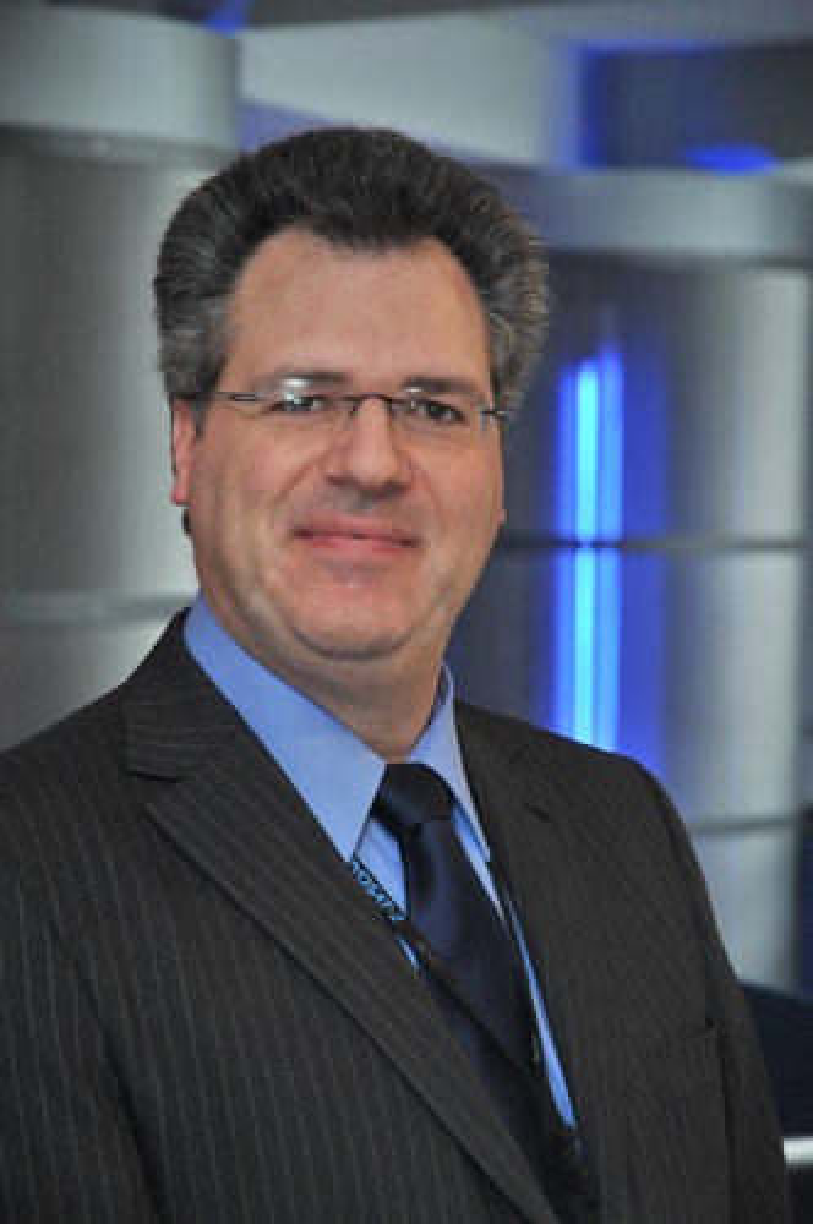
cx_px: 406
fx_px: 4331
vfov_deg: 16.1
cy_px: 612
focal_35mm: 128
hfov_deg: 10.7
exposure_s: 1/60
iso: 800
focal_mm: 85
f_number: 5.6
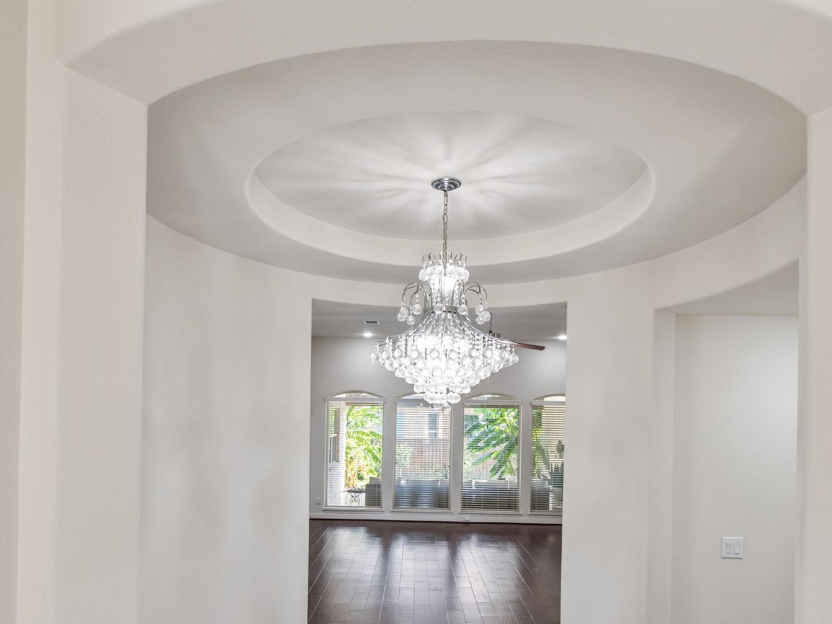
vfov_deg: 59.7
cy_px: 415
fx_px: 529
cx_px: 399
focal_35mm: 22
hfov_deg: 76.3
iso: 100
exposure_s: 1/15
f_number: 8
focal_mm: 10
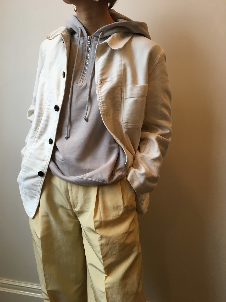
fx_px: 252
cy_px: 151
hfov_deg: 48.2
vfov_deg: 61.7
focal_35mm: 29
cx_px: 113
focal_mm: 4.15
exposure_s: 1/30
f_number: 2.2
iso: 25
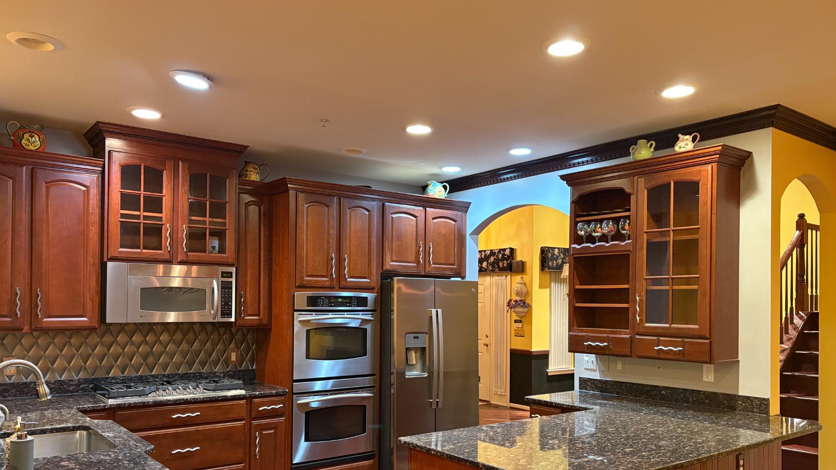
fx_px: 643
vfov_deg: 39.9
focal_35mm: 29
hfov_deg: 66.1
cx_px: 416
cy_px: 299
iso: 400
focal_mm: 5.96
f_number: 1.6
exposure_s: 1/40
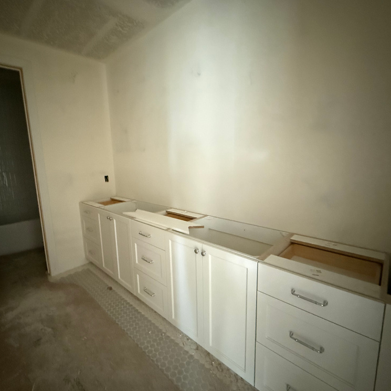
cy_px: 192
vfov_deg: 84.0
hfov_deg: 83.7
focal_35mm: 17
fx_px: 217
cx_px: 177
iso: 1600
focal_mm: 2.22
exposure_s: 1/58
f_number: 2.2
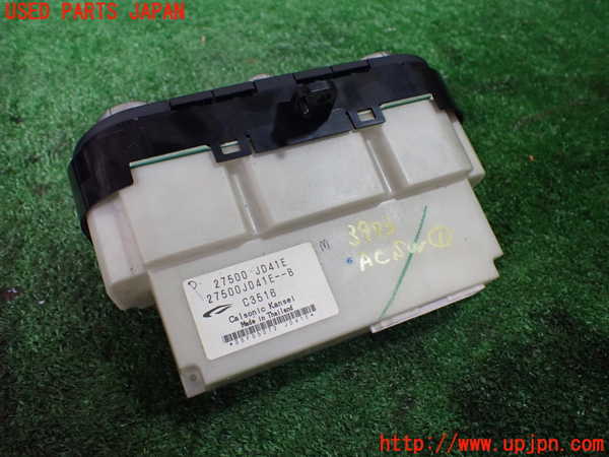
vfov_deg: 46.8
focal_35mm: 30
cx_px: 304
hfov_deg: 60.0
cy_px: 228
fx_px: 528
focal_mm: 5.4
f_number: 2.3
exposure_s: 1/100
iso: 800
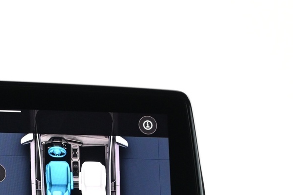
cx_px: -23
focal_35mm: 85
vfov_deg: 15.5
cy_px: 231
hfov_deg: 22.6
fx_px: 695
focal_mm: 21
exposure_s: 1/25
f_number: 4
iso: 1600
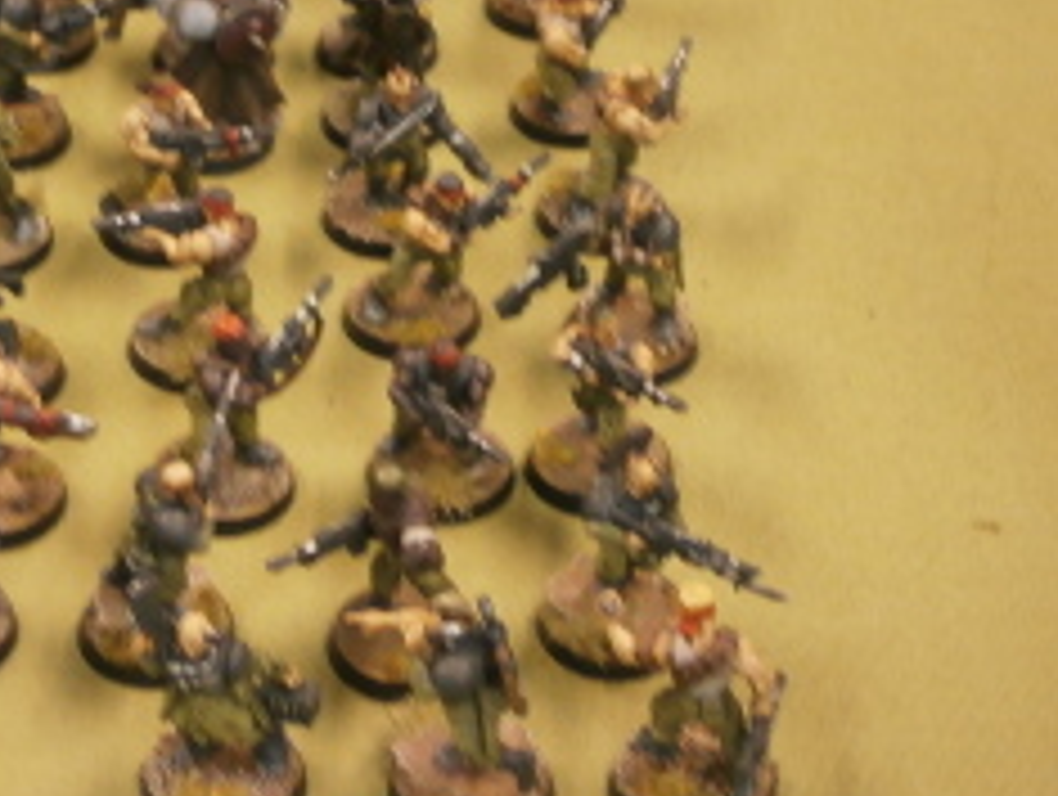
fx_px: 3275
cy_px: 36
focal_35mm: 107
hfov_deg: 18.3
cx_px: 401
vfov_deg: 13.7
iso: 200
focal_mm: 8.3
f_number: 3.4
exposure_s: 1/13
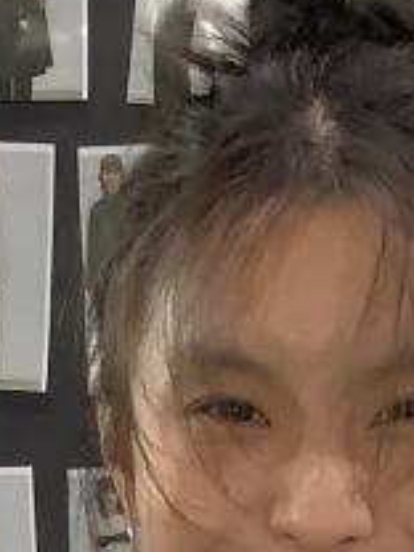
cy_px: 894
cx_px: 300
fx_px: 2870
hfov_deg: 8.2
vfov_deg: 10.5
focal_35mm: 180
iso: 250
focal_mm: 4.25
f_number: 1.8
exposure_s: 1/60
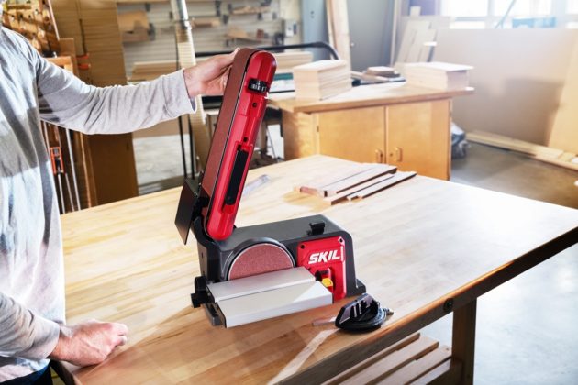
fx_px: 594
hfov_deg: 51.9
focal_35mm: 37
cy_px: 192
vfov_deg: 35.9
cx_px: 289
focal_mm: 37
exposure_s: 1/320
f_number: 5
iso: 1600
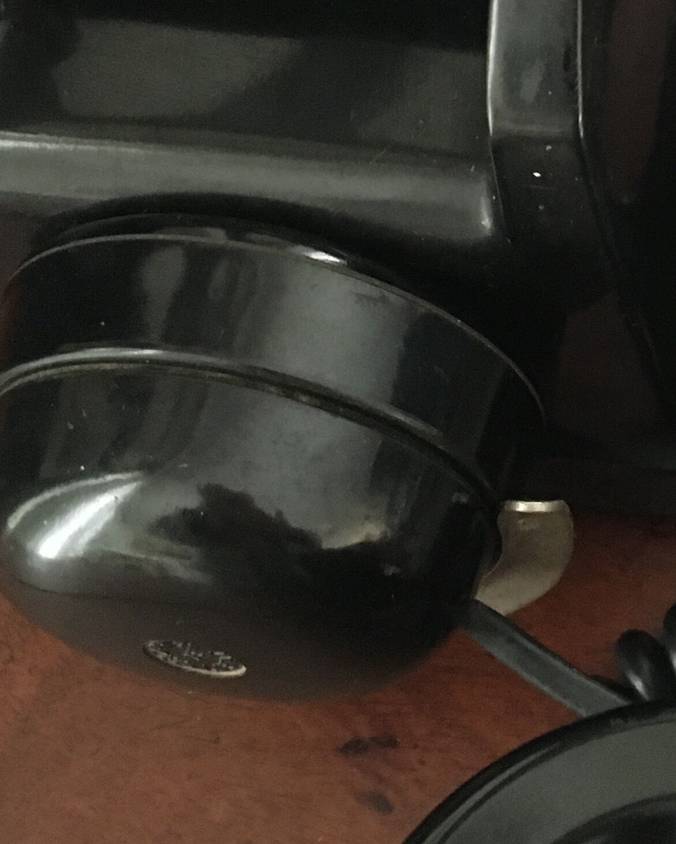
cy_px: 280
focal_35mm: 78
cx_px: 744
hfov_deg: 18.9
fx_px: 1950
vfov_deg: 24.3
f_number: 2.2
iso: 400
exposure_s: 1/17
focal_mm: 4.15
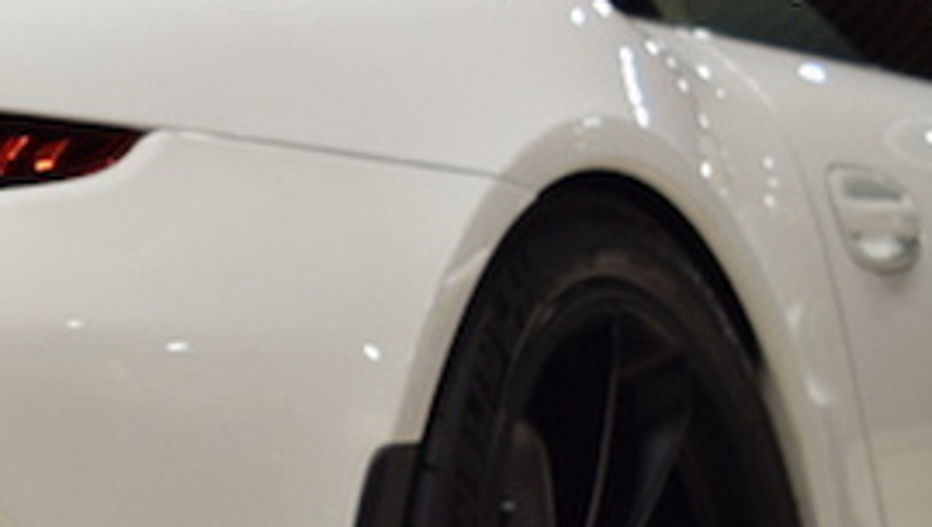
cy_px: 309
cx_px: -350
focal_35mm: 154
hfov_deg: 13.3
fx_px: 3810
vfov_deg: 7.9
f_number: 3.8
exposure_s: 1/25
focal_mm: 22
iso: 100
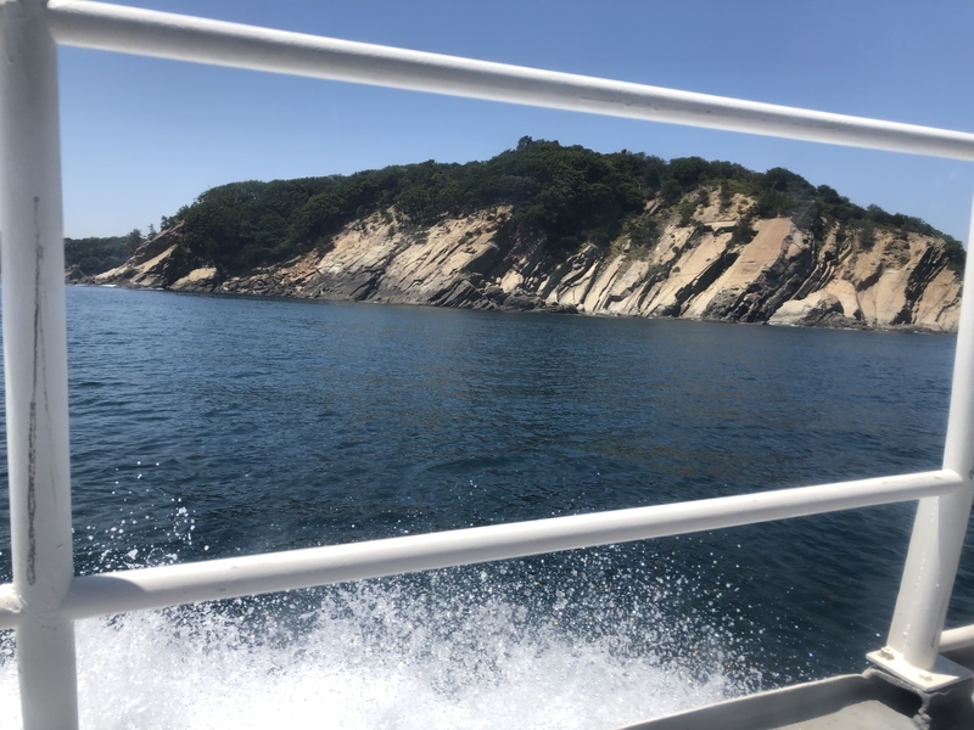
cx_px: 487
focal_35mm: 28
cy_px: 365
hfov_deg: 63.4
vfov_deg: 49.7
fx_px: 788
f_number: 1.8
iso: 20
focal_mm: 3.99
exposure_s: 1/2088
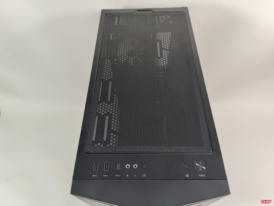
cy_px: 103
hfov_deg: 69.4
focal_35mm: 25
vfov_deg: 54.9
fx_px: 198
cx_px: 137
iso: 69
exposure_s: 1/100
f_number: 1.85
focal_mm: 6.78
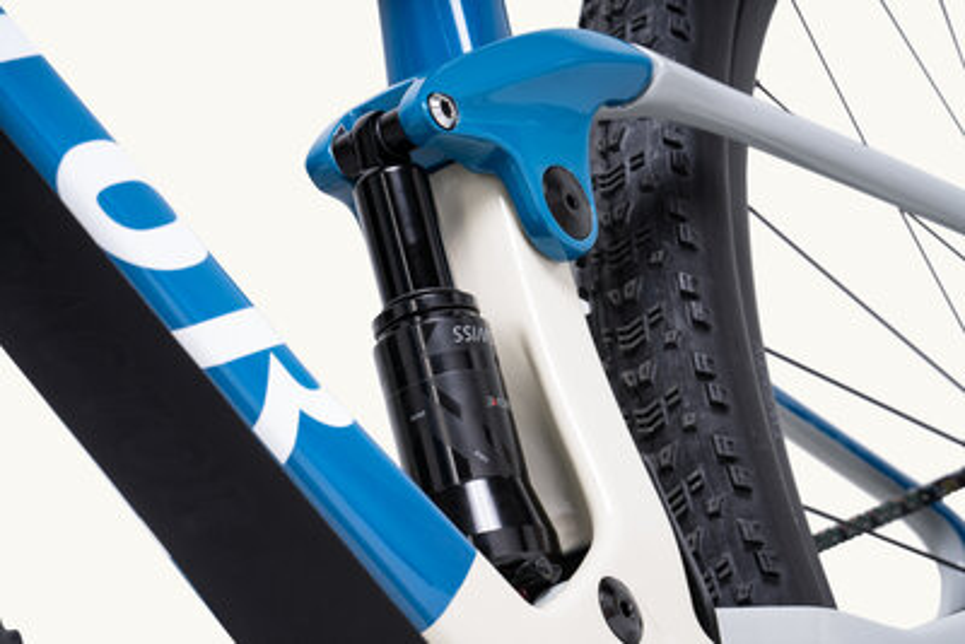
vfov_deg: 7.0
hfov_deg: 10.5
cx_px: 482
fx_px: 5229
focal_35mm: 195
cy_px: 322
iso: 200
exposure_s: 1/250
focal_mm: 195
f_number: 16
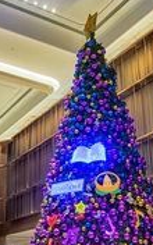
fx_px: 347
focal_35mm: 52
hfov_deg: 24.8
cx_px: 54
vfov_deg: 38.2
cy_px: 175
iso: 100
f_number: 8
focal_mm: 18
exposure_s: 1.3
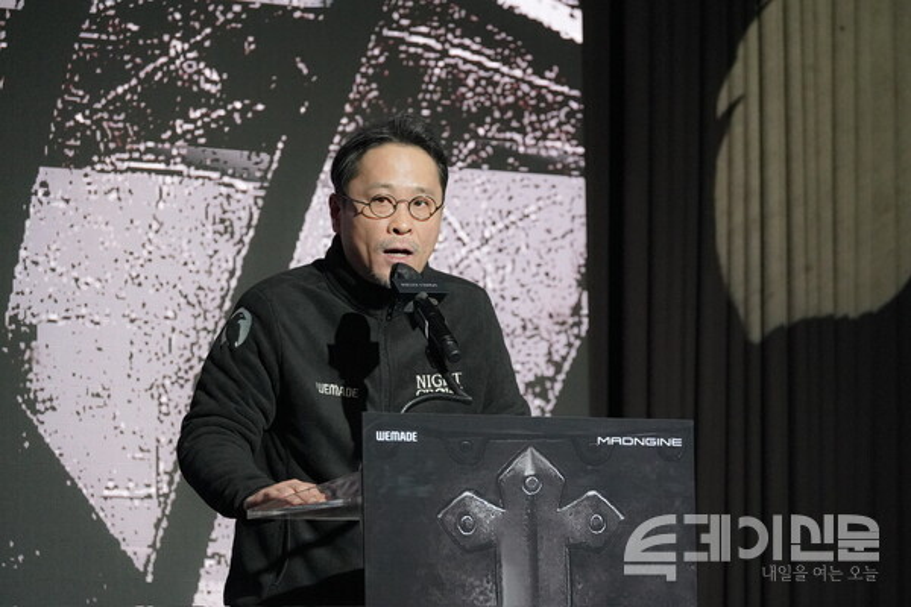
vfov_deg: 6.1
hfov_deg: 9.1
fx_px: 5744
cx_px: 456
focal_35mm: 227
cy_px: 304
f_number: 6.3
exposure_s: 1/320
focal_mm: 227
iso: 12800
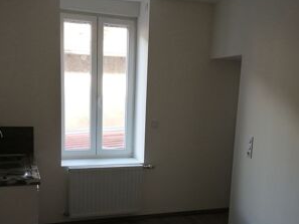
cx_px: 144
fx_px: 363
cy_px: 155
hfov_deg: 44.8
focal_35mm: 42
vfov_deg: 34.0
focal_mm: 3.6
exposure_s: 1/50
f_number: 1.8
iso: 64
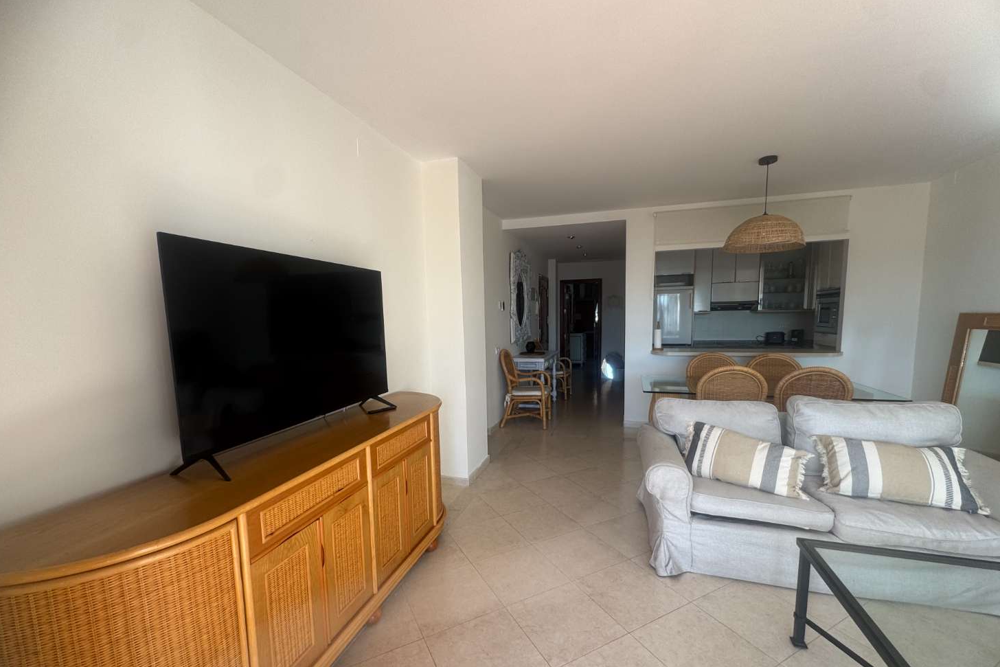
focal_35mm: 15
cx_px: 497
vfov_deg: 77.2
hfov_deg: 100.4
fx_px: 417
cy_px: 362
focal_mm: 2.22
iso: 40
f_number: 2.2
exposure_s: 1/99
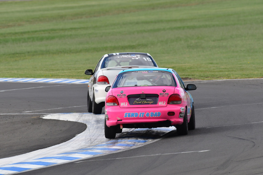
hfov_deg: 2.7
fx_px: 5481
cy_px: 88
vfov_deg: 1.8
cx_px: 132
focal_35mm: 750
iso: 400
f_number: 9
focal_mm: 500
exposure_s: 1/500
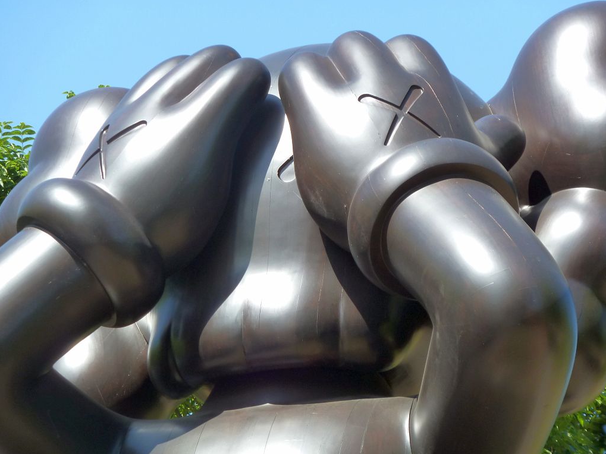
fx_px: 3448
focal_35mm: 197
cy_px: 227
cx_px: 303
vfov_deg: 7.5
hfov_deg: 10.0
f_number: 4.5
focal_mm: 32.1
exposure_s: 1/160
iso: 125
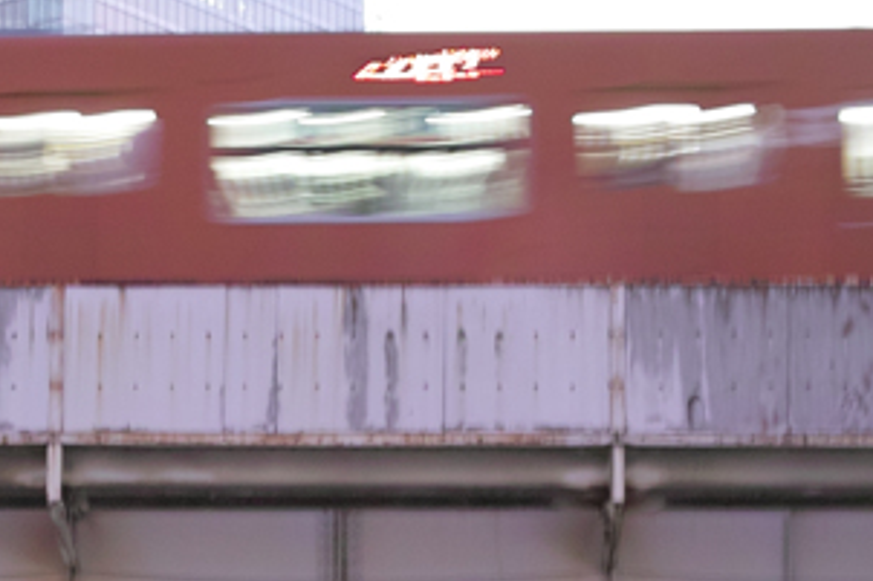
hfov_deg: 14.7
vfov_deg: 9.6
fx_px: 3369
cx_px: 194
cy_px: 873
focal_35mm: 139
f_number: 2.8
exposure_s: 1/20
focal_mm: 24.2
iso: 400
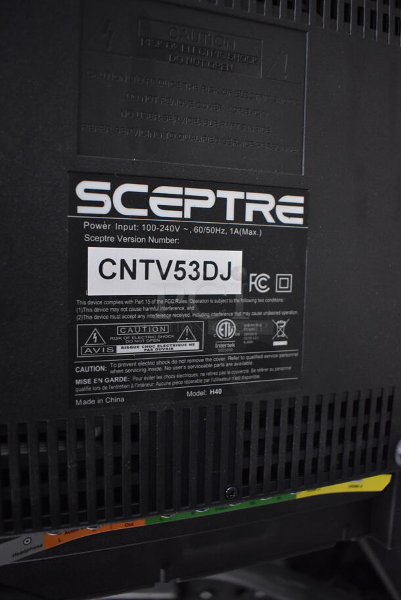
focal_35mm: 27
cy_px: 300
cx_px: 200
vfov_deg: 67.3
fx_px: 450
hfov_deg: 48.0
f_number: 3.5
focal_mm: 18
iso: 3200
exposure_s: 1/20
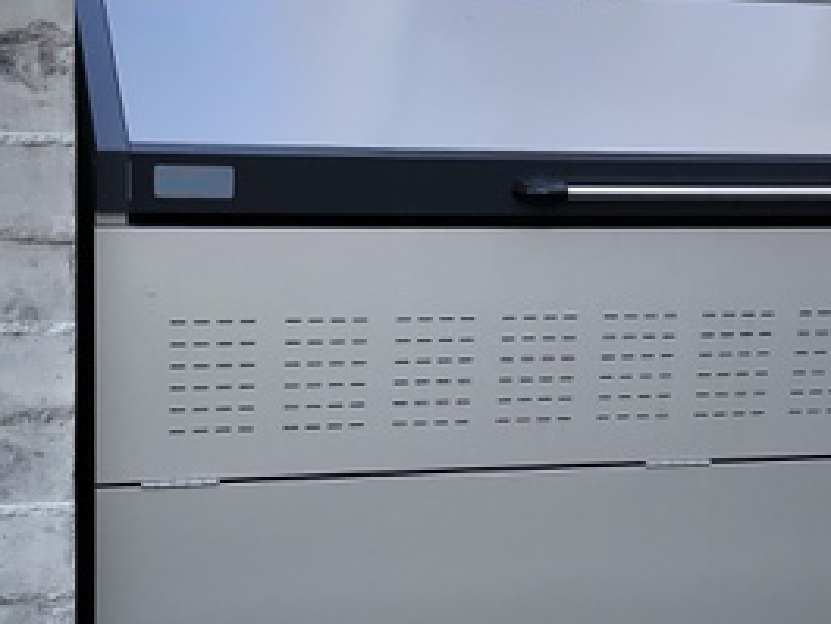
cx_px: 539
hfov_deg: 26.2
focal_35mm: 74
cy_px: 387
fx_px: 1777
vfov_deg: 19.9
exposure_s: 1/252
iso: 20
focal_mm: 3.99
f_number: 1.8
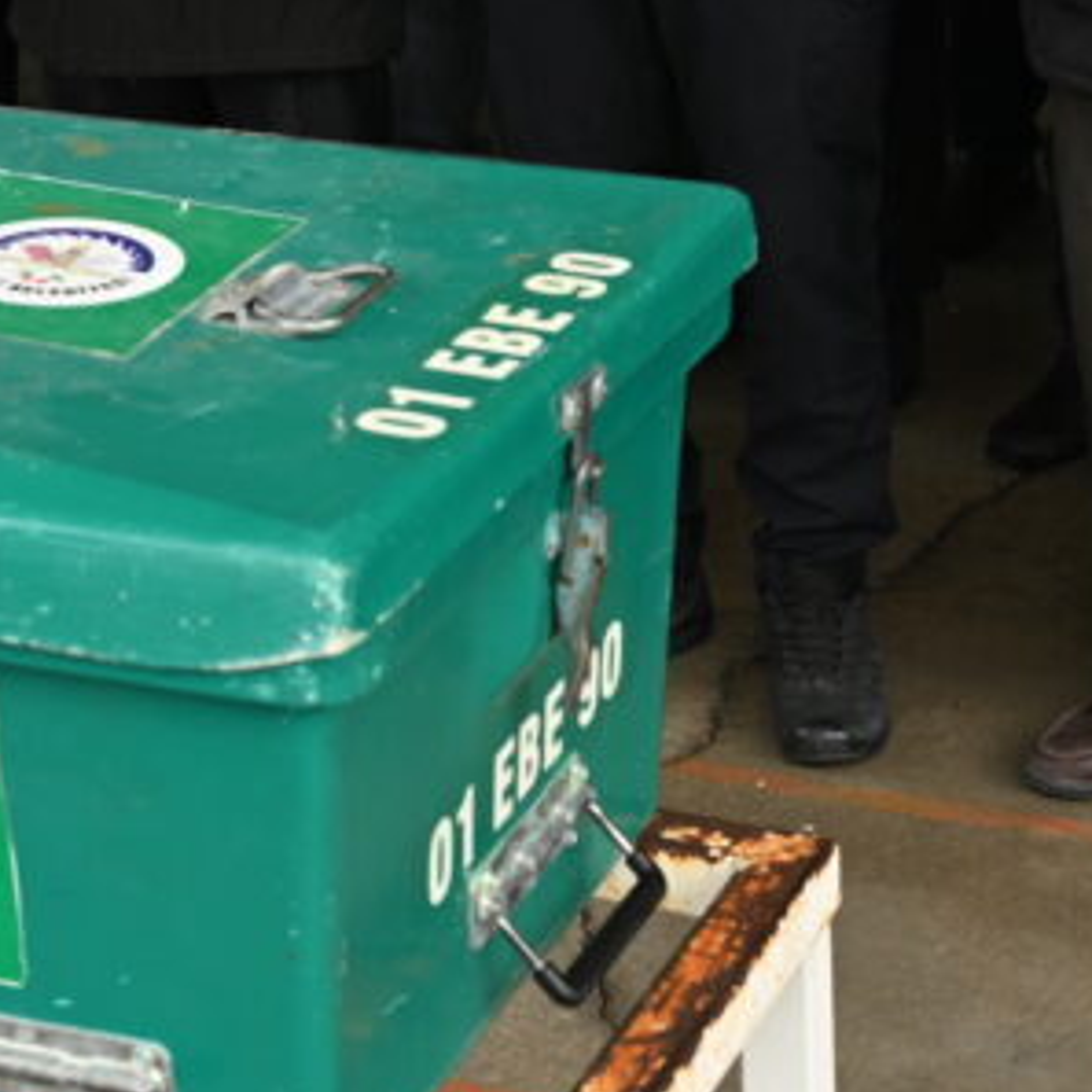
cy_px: -149
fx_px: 3991
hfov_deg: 15.4
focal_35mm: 112
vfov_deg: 15.1
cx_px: 77
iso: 100
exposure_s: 1/60
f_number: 4.5
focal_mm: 30.5
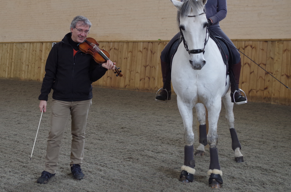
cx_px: 115
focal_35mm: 56
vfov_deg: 24.0
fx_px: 452
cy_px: 62
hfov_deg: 35.6
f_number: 4
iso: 800
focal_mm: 26.25
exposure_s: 1/50
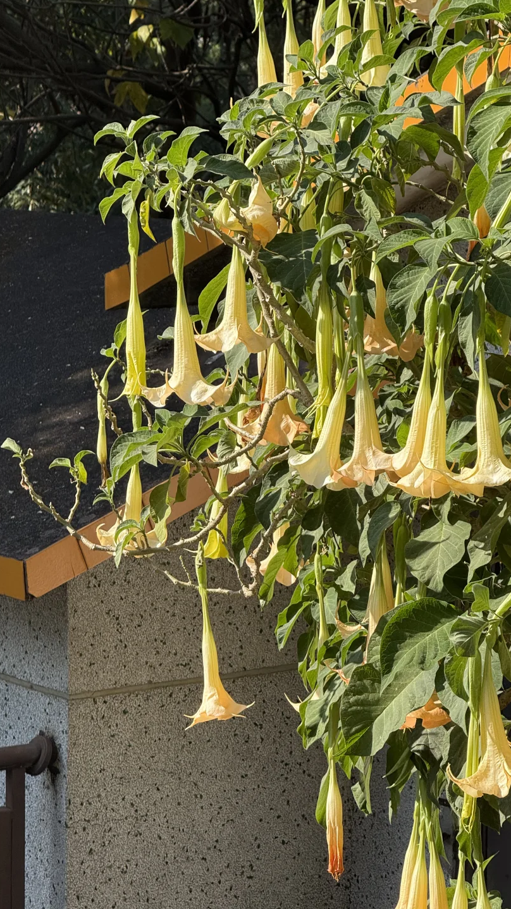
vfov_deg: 16.4
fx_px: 3156
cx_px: 272
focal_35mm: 131
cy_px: 454
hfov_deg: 9.3
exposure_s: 1/693
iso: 50
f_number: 2.8
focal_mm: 15.66
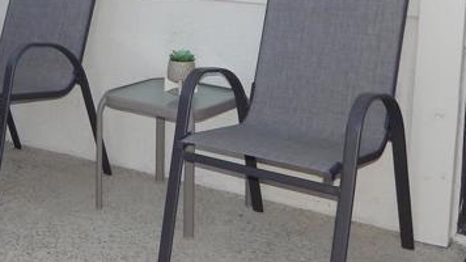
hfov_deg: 28.0
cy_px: -8
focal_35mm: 72
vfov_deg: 16.4
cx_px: 26
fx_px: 889
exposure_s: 1/200
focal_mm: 4
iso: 125
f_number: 3
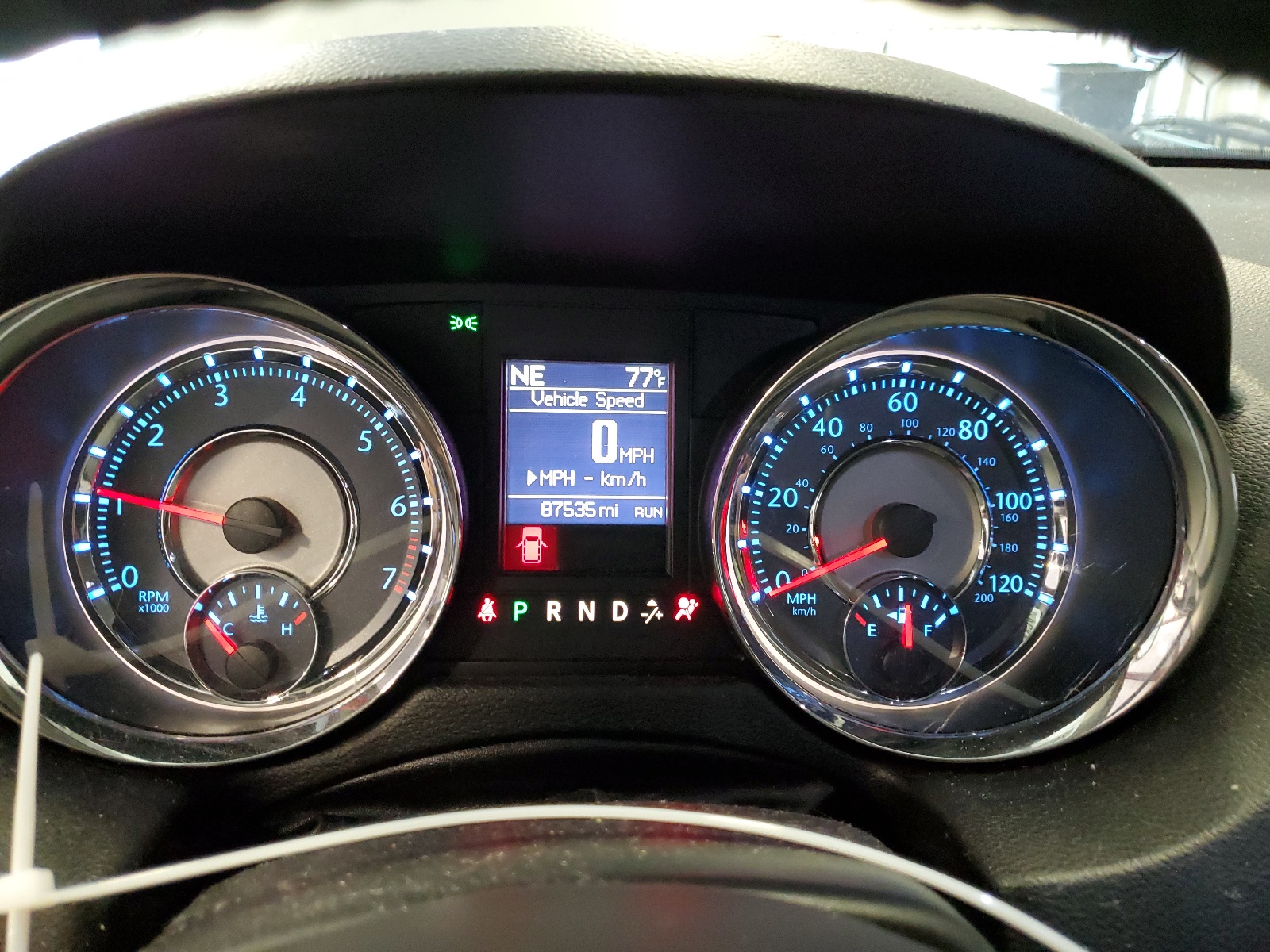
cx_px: 635
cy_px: 476
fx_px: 954
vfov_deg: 53.1
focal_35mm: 26
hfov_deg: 67.3
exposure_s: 1/60.2
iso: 352
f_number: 1.5
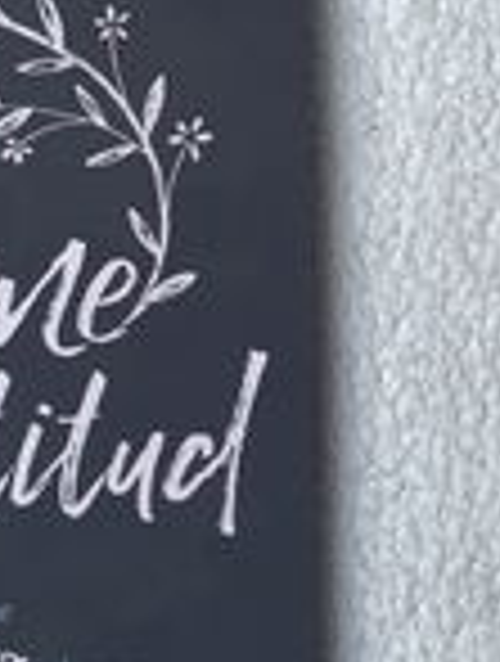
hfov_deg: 7.9
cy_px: 178
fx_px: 3605
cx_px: -104
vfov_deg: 10.5
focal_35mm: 188
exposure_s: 1/258
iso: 16
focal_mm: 6
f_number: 2.4
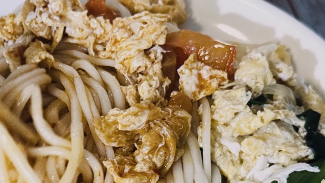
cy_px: 204
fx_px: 844
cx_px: 82
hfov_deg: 21.6
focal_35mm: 98
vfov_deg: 12.1
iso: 200
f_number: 1.78
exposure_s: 1/50
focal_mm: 6.76
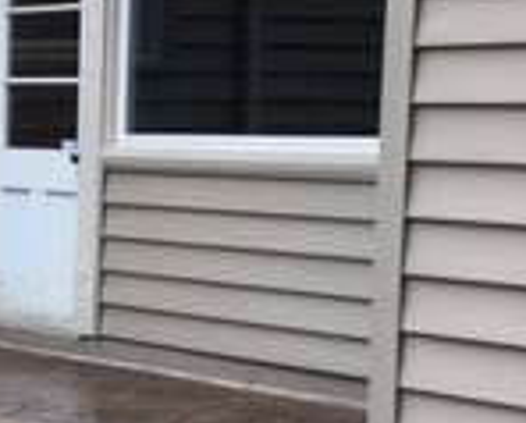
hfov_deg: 13.1
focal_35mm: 122
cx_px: -604
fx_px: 1903
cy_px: 267
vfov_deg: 12.7
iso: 32
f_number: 2.2
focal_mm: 4.15
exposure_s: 1/120
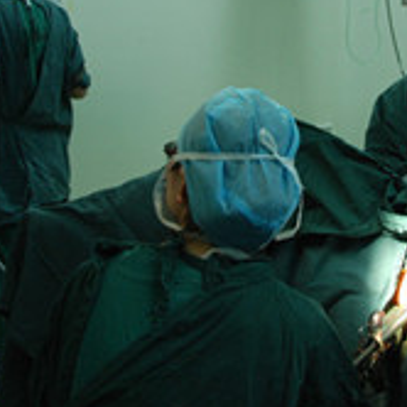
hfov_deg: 22.2
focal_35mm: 77
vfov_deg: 22.1
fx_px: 1024
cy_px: 64
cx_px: 324
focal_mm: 20
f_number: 3.8
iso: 400
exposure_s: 1/25
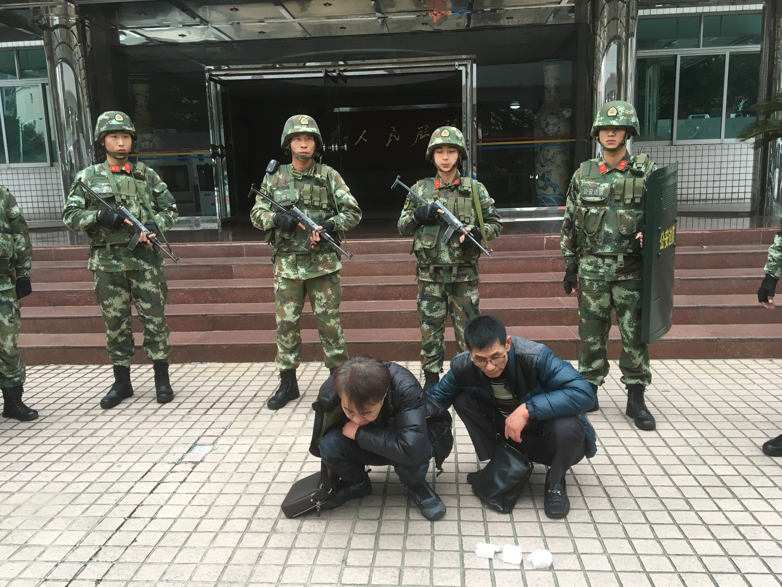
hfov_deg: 61.7
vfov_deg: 48.2
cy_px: 294
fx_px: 655
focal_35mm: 29
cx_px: 391
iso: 64
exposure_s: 1/33
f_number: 2.2
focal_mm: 4.15
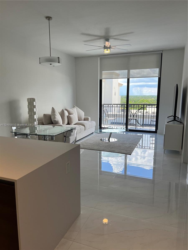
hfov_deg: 53.1
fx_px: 188
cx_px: 94
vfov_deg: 67.3
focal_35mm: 26
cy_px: 125
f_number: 1.5
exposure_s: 1/256
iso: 40
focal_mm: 5.7
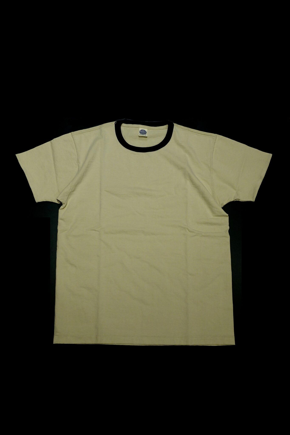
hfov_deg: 41.1
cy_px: 218
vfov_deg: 58.7
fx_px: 387
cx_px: 145
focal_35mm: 32
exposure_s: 1/40
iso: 640
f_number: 6.3
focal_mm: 11.56
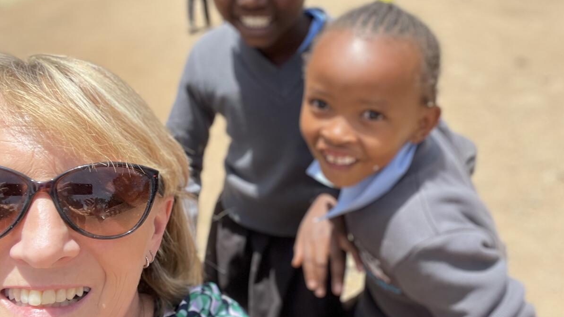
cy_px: 156
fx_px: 494
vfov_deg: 35.6
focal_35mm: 33
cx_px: 284
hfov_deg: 59.5
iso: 32
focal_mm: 2.71
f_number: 2.2
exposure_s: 1/607
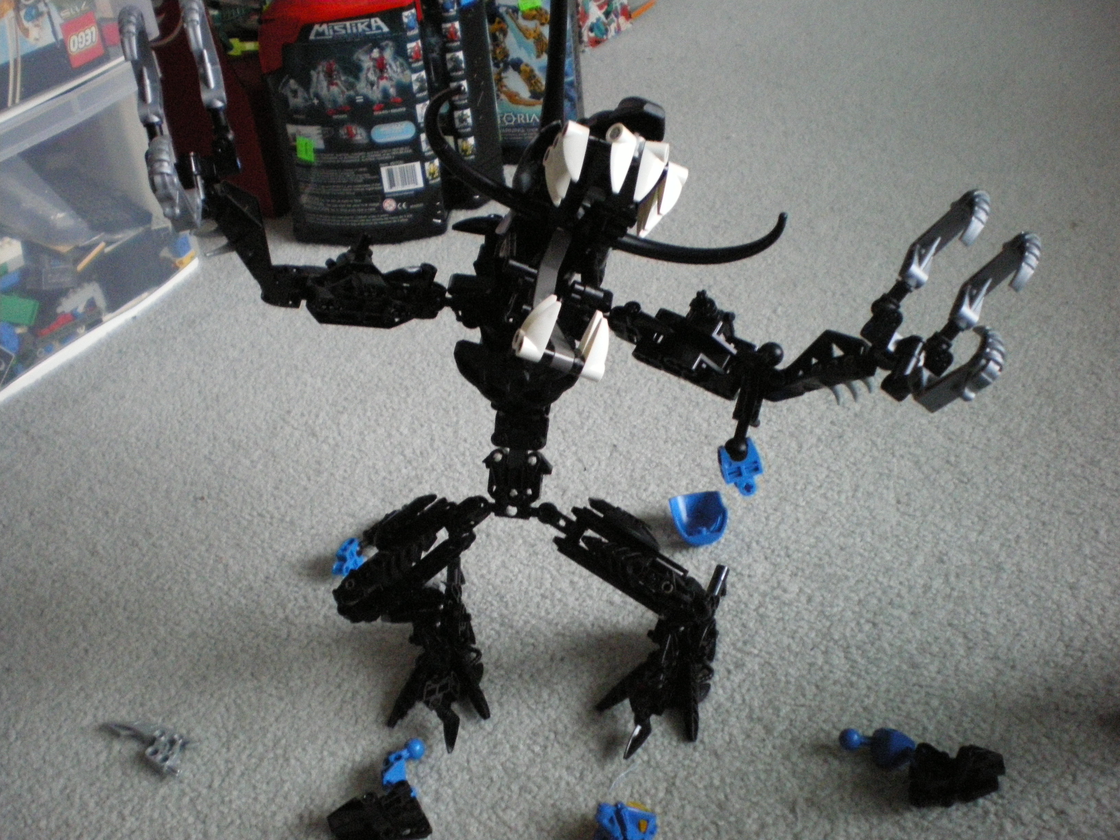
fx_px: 1165
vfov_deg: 39.7
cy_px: 420
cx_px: 560
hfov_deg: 51.4
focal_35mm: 36
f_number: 3.1
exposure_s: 1/50
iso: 640
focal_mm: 6.3
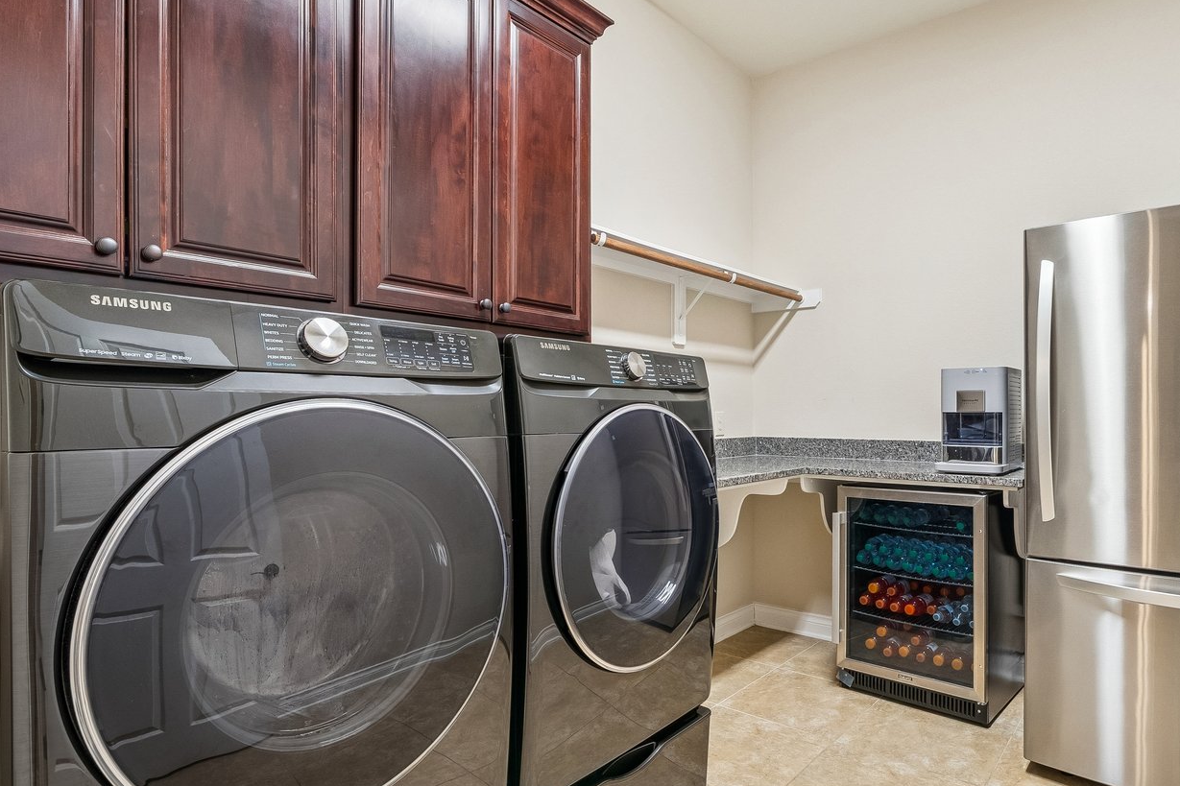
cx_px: 687
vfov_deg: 61.9
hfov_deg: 83.3
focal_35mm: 20
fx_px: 655
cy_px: 405
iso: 640
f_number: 8
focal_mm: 12
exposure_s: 1/8
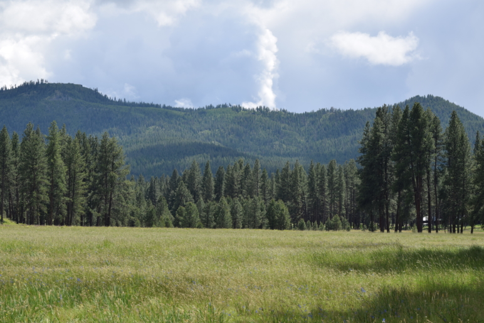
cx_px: 242
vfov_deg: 12.2
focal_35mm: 112
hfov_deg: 18.2
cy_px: 162
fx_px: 1512
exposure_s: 1/800
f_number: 7.1
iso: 200
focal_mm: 75
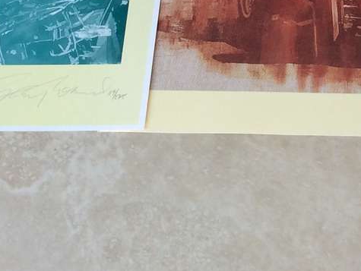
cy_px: -206
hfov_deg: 15.8
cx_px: 377
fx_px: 1273
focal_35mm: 122
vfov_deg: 11.4
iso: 50
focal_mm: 4.15
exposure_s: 1/120
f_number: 2.2
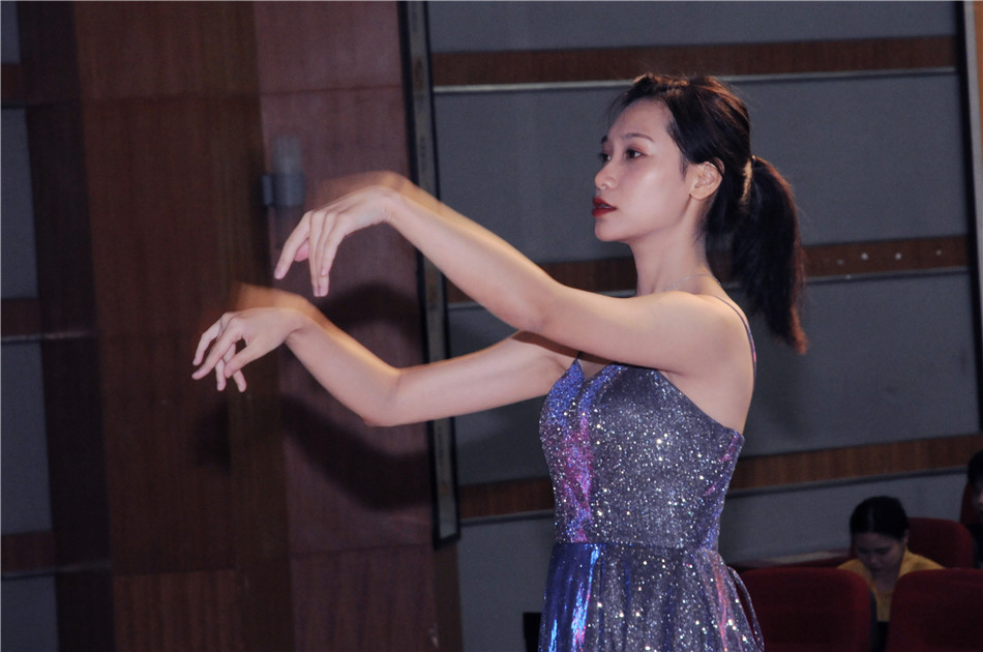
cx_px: 492
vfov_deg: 10.7
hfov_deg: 16.1
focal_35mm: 128
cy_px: 326
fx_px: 3476
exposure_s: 1/60
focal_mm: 85
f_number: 7.1
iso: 800
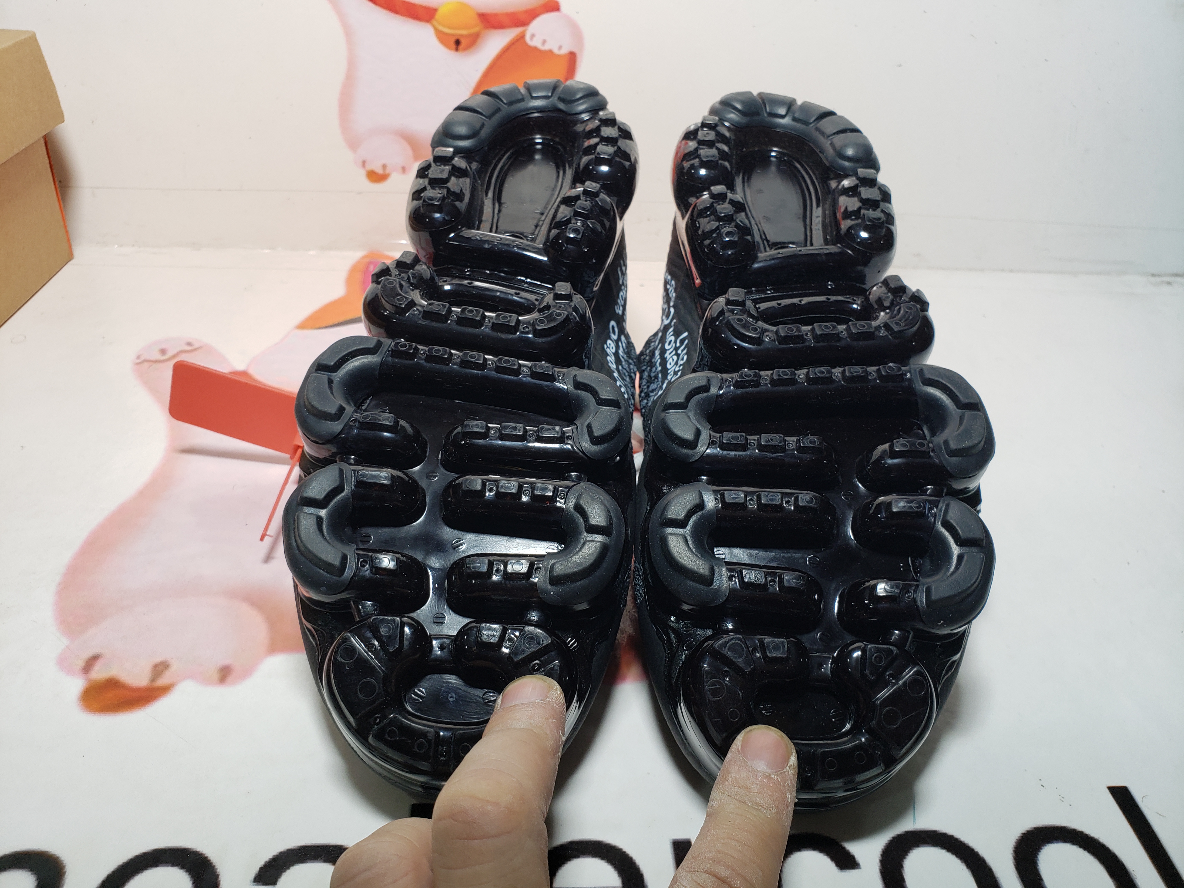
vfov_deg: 53.1
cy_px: 444
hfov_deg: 67.3
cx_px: 592
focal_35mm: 26
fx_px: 889
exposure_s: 1/109
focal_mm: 4.3
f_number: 2.4
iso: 50
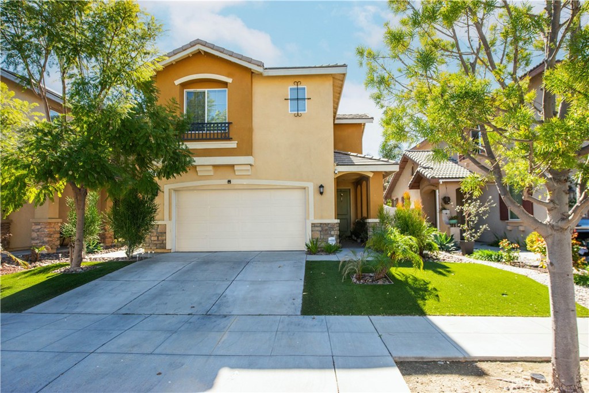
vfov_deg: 59.5
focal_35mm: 21
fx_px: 344
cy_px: 196
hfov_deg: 81.2
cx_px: 294
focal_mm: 21
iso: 400
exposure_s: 1/1600
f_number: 5.6
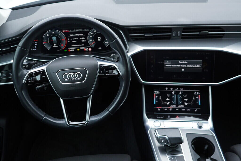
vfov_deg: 36.9
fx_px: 241
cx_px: 120
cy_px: 80
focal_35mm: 36
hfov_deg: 53.1
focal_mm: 24
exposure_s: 1/40
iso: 160
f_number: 2.8
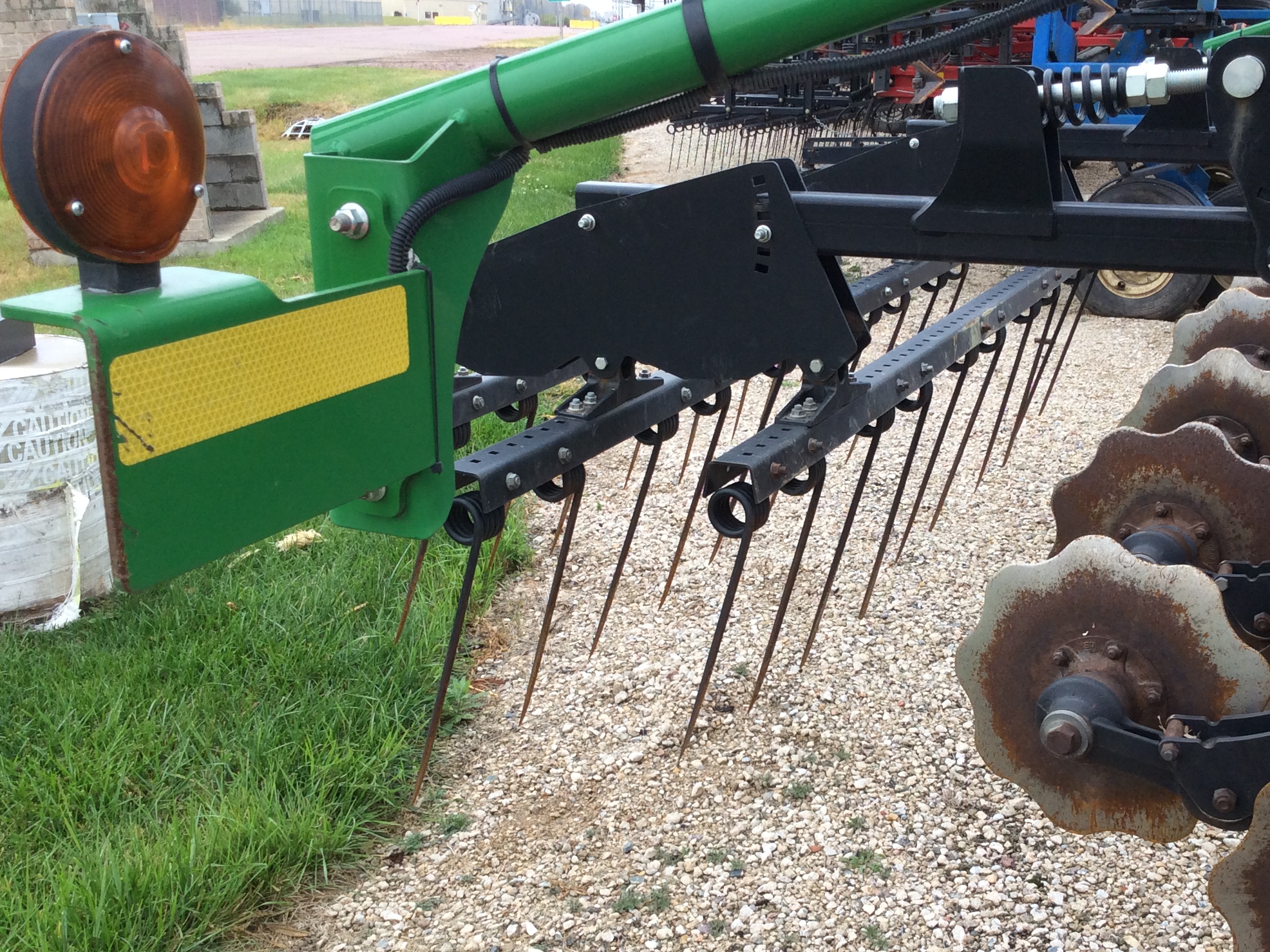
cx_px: 761
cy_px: 573
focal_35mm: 42
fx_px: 1541
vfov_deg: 34.2
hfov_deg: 44.6
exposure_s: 1/178
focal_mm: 3.3
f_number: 2.4
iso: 32
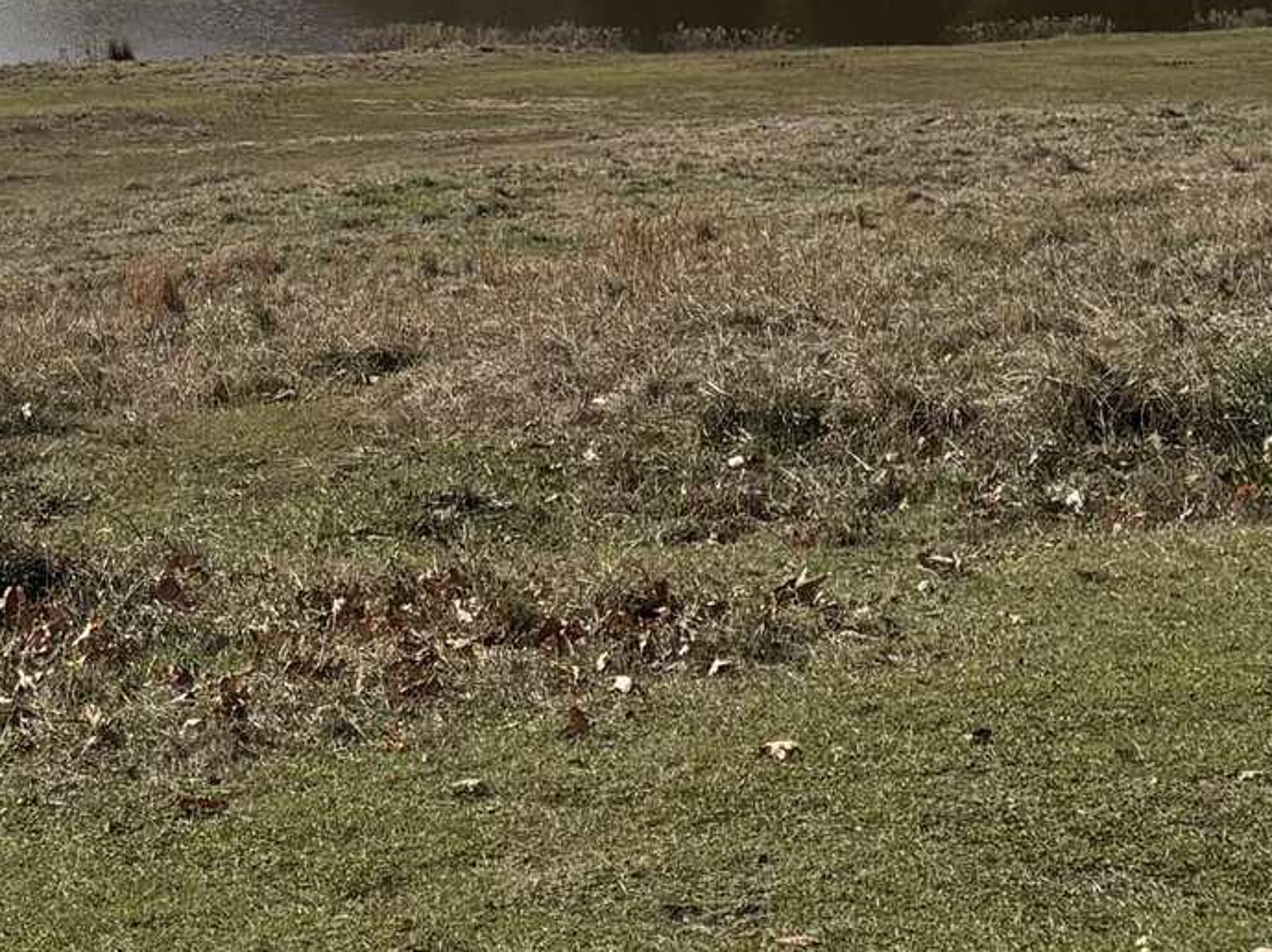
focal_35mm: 116
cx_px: -126
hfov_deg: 16.5
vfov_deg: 11.8
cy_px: -727
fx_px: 4260
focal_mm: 5.96
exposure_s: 1/8333
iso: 50
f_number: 1.6
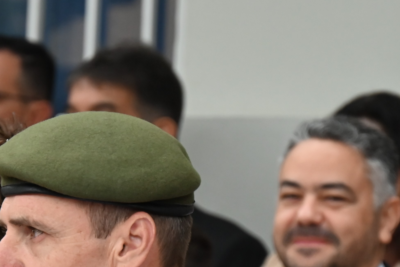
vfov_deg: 2.9
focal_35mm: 478
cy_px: 342
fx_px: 5312
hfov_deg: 4.3
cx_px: 98
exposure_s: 1/250
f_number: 6.3
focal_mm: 155
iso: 1400
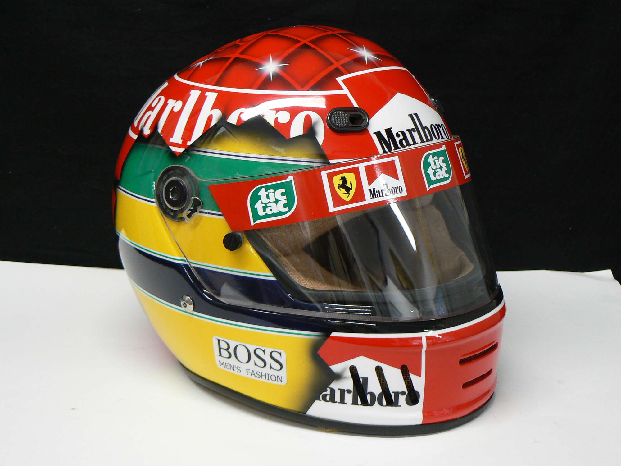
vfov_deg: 24.8
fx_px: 1058
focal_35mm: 59
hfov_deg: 32.7
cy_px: 233
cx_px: 310
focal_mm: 9.9
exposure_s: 1/30
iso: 160
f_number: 3.2
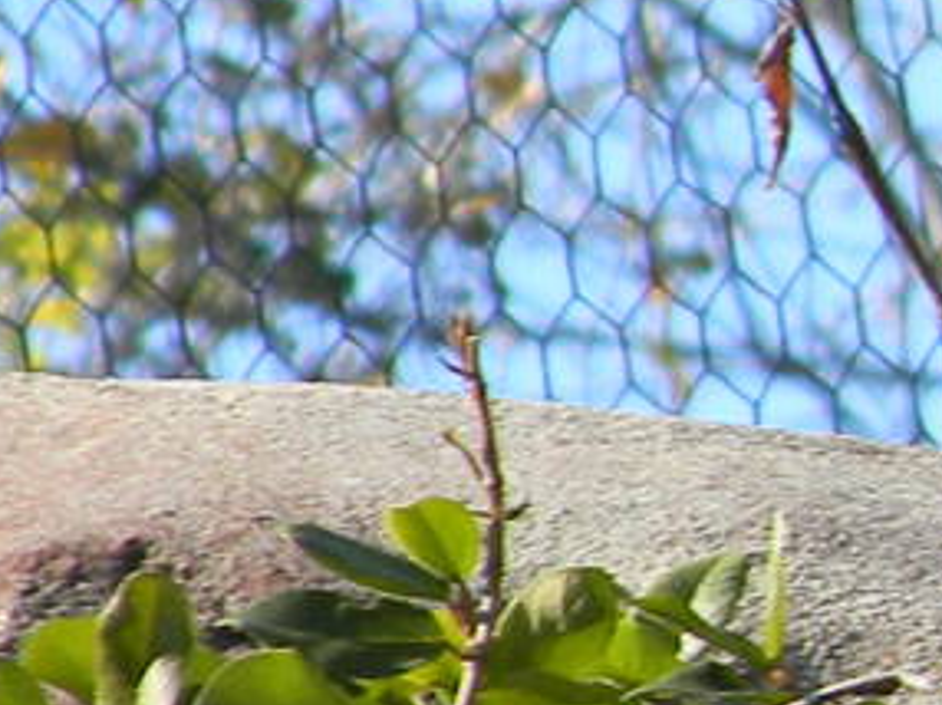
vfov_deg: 1.2
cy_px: 425
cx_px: 2411
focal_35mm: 1265
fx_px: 34395
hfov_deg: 1.6
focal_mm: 41
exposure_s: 1/141
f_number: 5.4
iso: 80
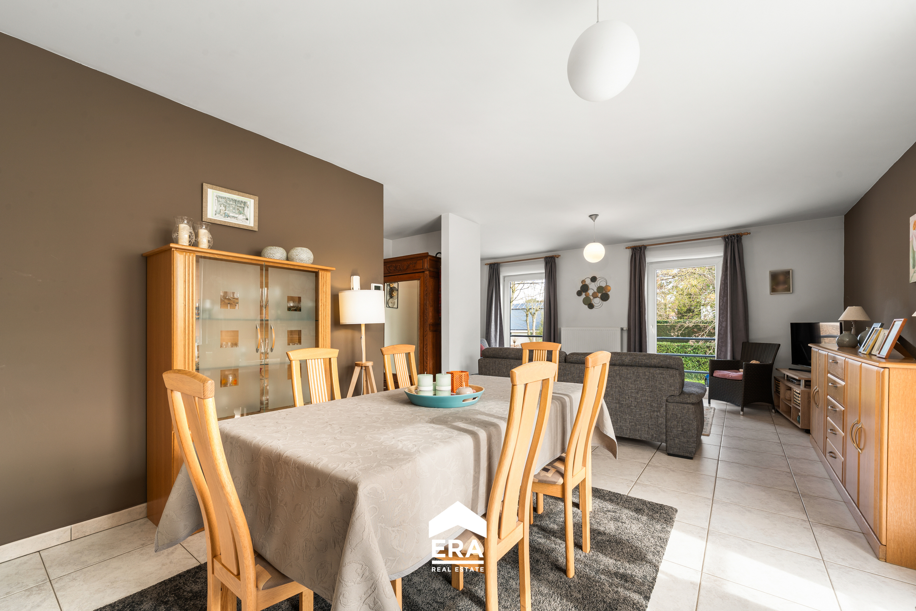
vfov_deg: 81.2
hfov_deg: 104.3
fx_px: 356
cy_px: 306
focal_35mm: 14
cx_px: 458
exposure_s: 1/1.67
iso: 250
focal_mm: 14
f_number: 11
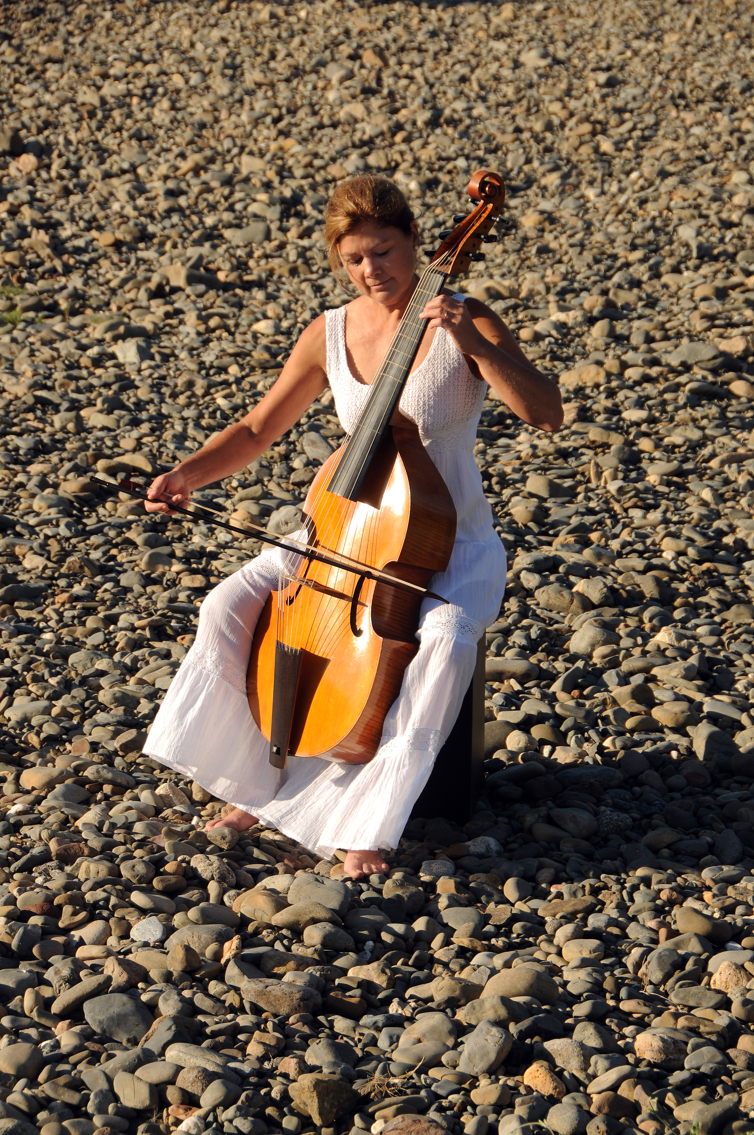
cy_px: 568
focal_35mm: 112
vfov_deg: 18.2
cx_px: 377
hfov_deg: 12.1
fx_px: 3543
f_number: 9
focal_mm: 75
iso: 100
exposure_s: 1/250
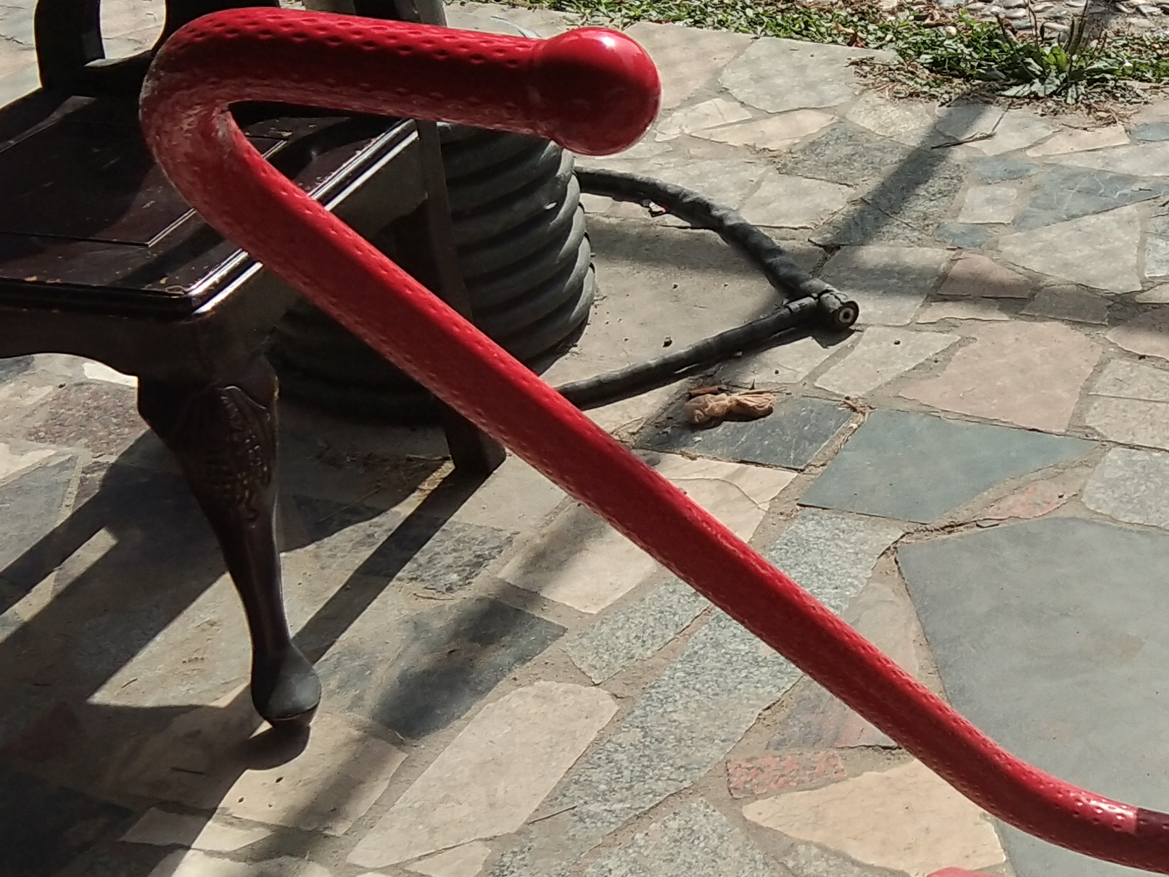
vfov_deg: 18.4
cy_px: 399
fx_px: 2702
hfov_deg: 23.2
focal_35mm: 80
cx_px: 1219
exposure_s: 1/861
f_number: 2.2
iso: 50
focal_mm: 3.69
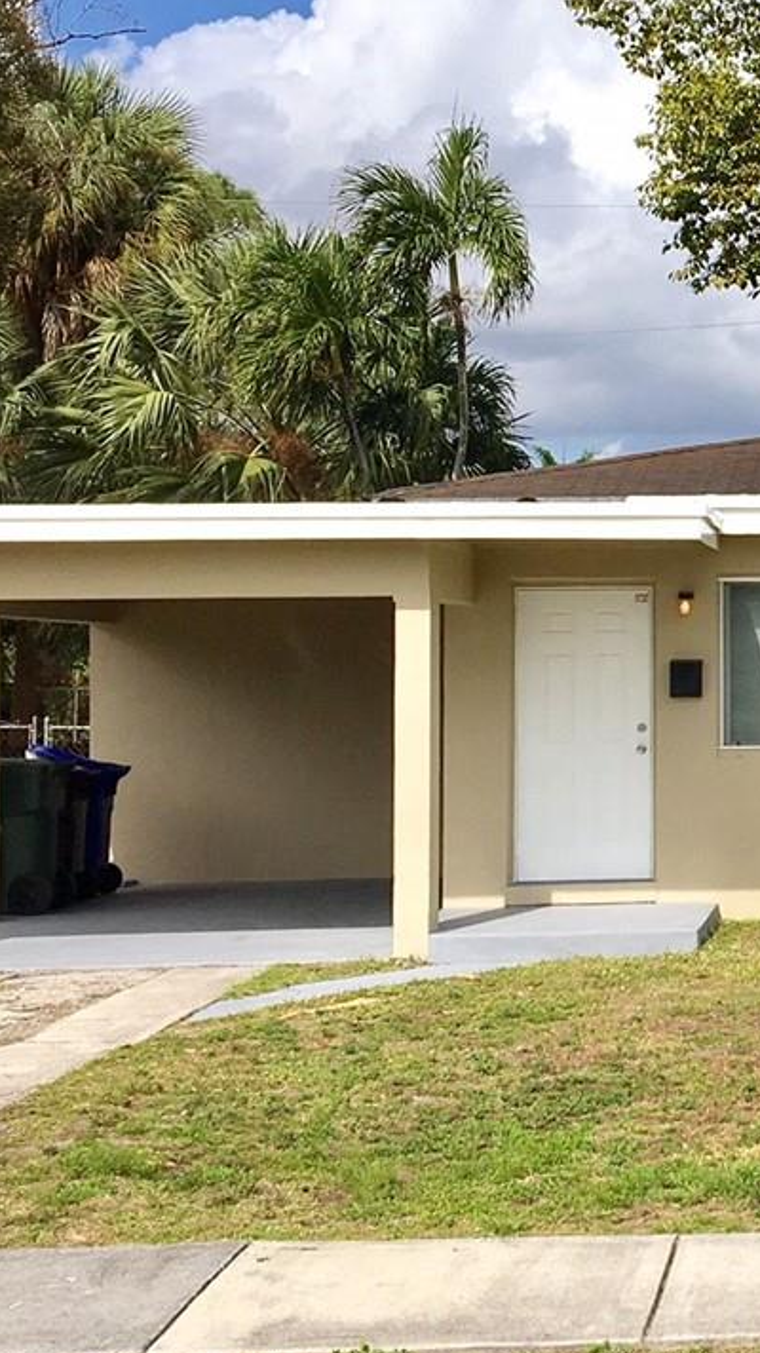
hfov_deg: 15.9
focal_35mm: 71
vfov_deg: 29.7
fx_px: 2546
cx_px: 1058
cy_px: 559
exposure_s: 1/2564
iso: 25
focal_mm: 4.15
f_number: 2.2
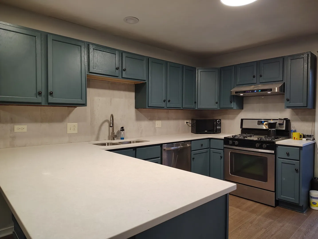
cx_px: 159
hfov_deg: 71.5
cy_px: 120
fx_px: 221
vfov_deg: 56.9
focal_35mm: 24
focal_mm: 5.56
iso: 703
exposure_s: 1/60
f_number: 1.8
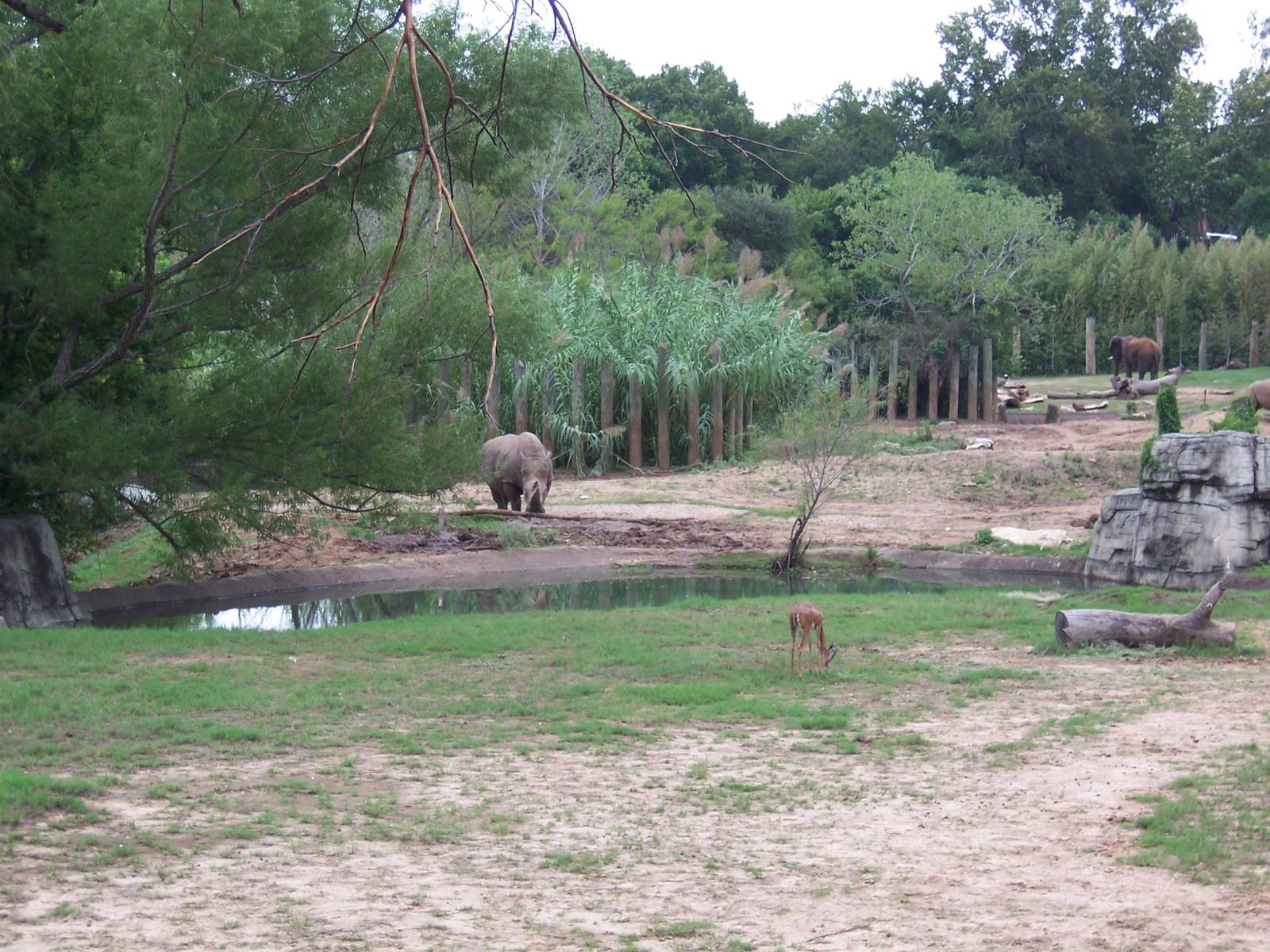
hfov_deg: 22.0
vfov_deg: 16.6
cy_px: 476
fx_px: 3265
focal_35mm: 89
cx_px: 635
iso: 80
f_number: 4.8
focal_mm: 14.8
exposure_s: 1/125
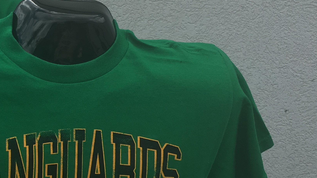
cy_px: 71
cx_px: 8
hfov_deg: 25.9
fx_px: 656
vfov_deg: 15.5
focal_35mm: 78
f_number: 2.2
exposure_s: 1/962
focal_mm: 4.15
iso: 25
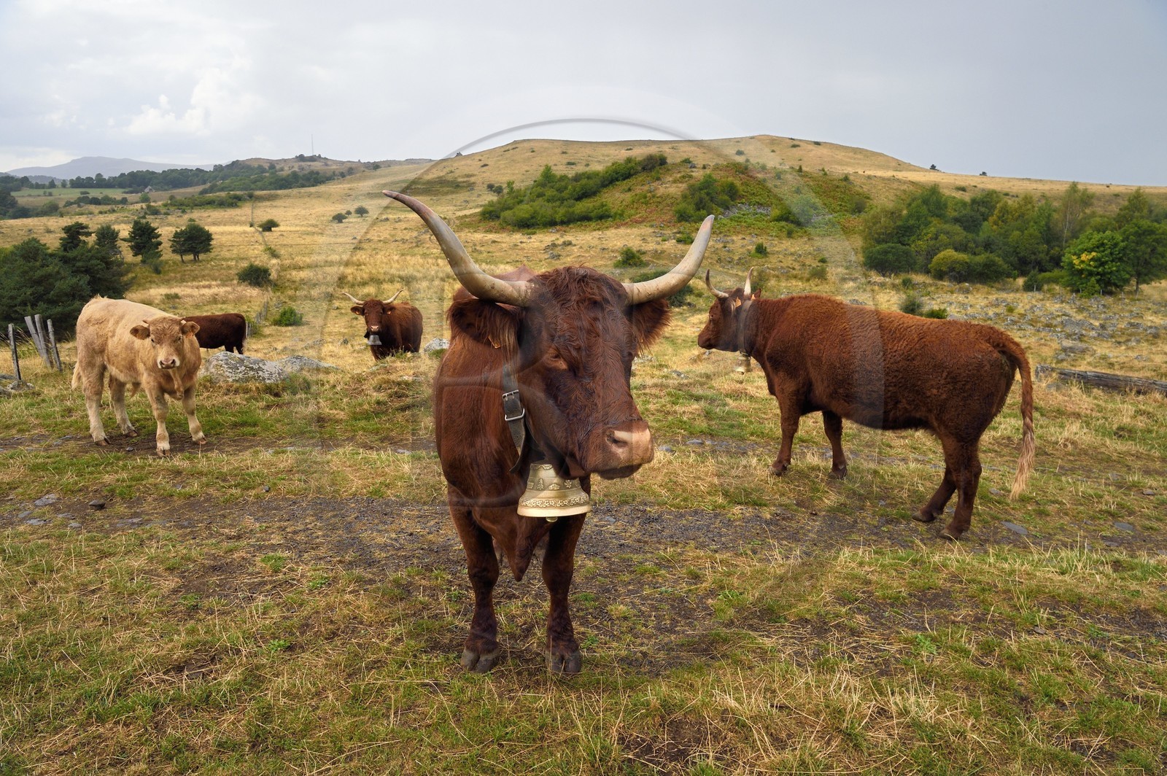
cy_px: 388
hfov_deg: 73.8
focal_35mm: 24
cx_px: 584
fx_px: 777
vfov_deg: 53.1
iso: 800
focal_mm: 24
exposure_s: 1/250
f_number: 14
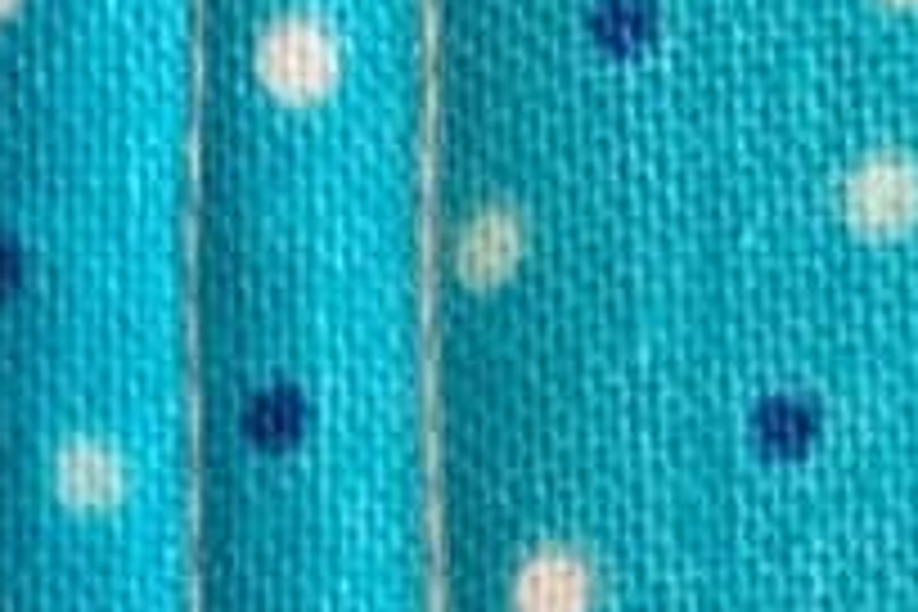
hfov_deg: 17.0
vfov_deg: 8.6
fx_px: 3060
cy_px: 2052
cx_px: 234
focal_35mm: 120
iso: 320
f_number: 1.8
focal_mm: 5.4
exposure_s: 1/120
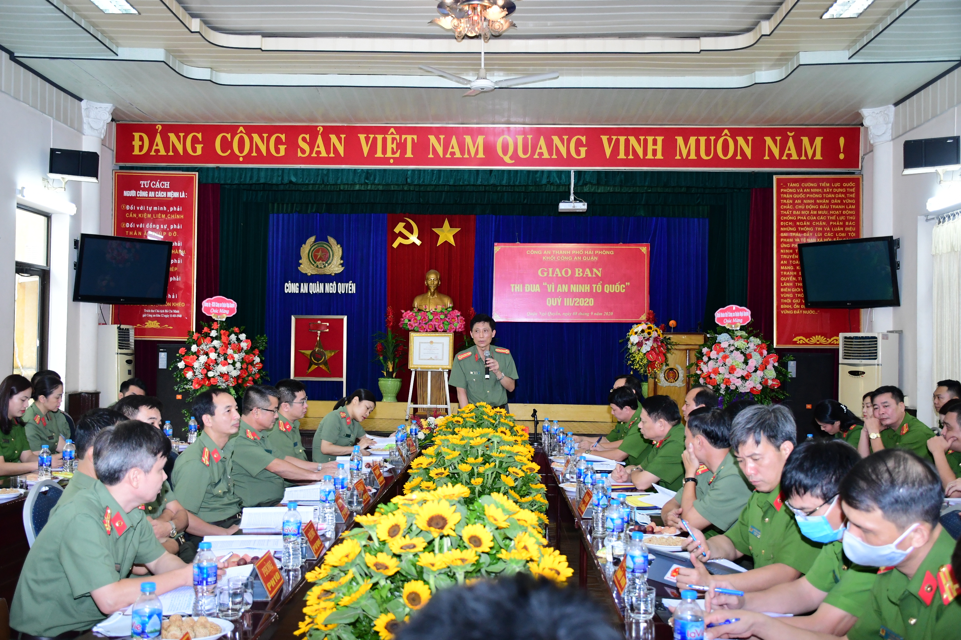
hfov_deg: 49.6
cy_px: 320
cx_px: 480
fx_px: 1041
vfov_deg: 34.2
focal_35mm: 39
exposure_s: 1/200
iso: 2000
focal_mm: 26
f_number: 5
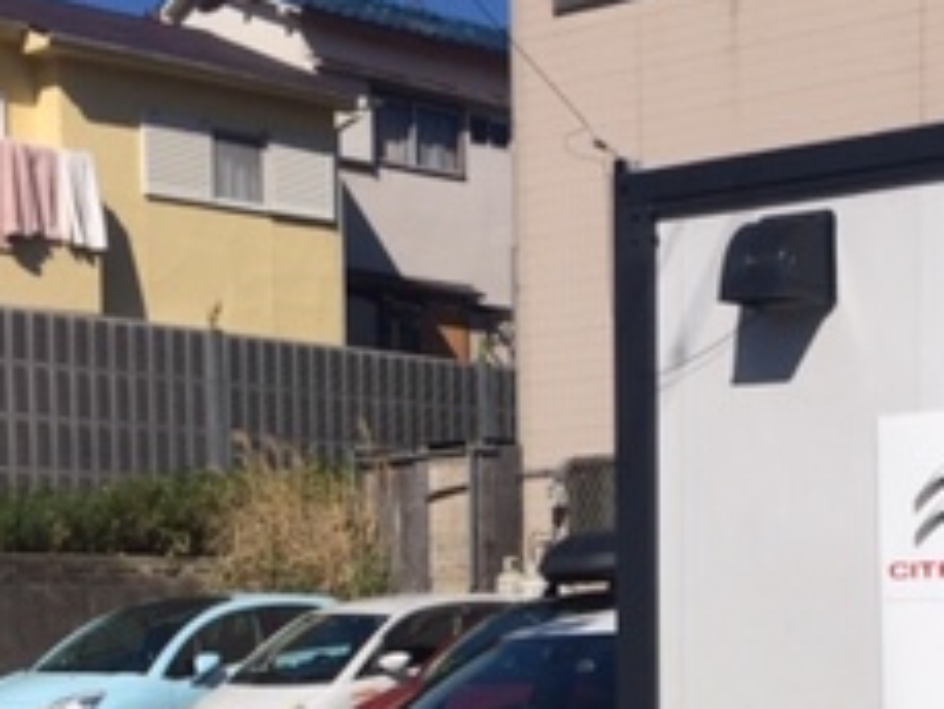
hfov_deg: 23.8
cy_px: 808
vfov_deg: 17.5
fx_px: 2210
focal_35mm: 81
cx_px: 713
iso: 32
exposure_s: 1/4405
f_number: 2.2
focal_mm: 4.15
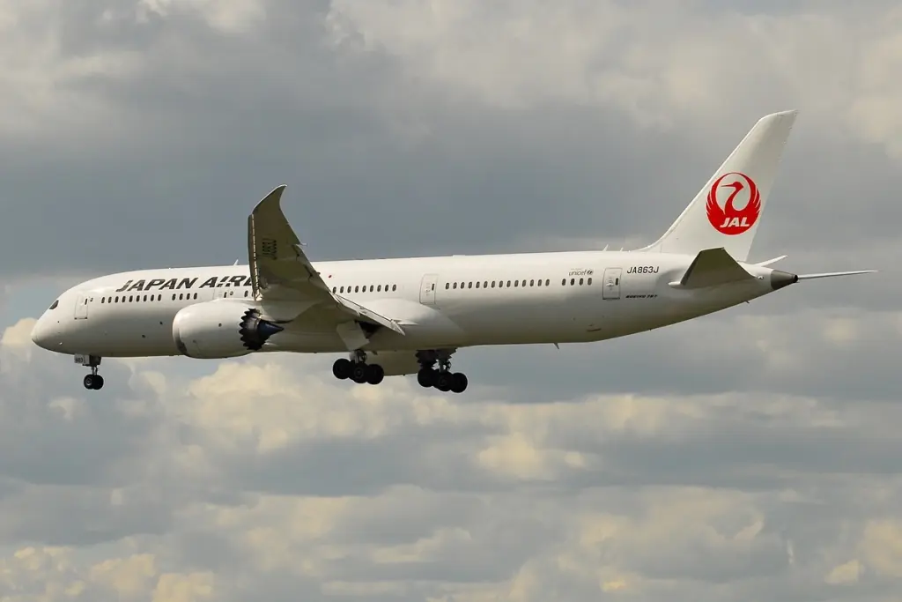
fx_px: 4134
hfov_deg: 12.5
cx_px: 451
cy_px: 301
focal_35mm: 165
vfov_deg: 8.3
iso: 200
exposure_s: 1/800
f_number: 8
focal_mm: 110
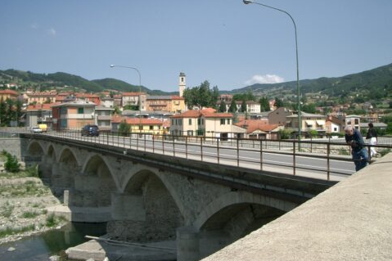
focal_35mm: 37
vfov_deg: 35.9
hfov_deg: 51.9
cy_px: 115
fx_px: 403
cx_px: 197
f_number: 4.3
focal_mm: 5.8
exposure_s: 1/500
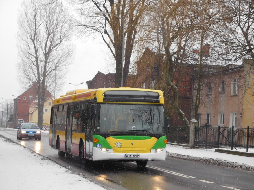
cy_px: 95
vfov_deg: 16.4
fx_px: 660
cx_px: 127
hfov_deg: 21.8
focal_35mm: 90
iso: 400
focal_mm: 16.1
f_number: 4.7
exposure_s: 1/160
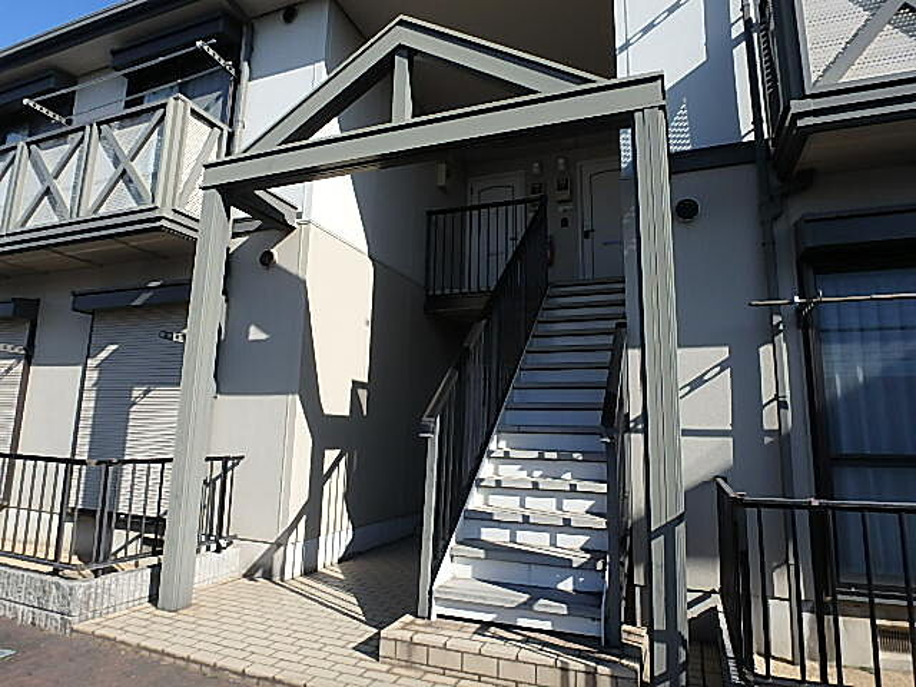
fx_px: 556
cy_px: 344
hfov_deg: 79.0
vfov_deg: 63.4
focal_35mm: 21
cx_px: 458
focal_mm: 3.7
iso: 125
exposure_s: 1/1000
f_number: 3.5
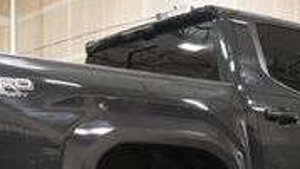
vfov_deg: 13.3
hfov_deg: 23.6
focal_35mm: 90
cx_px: 164
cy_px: 165
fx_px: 716
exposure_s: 1/160
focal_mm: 16
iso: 5000
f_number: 3.5
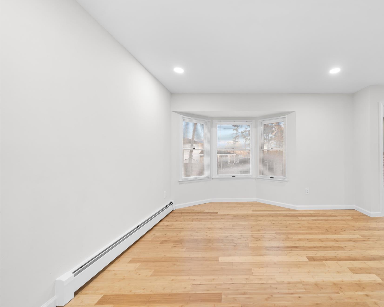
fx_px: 159
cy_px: 154
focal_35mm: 14
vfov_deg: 88.0
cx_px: 238
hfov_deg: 98.7
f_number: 8
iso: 250
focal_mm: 12
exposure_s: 1/2.5
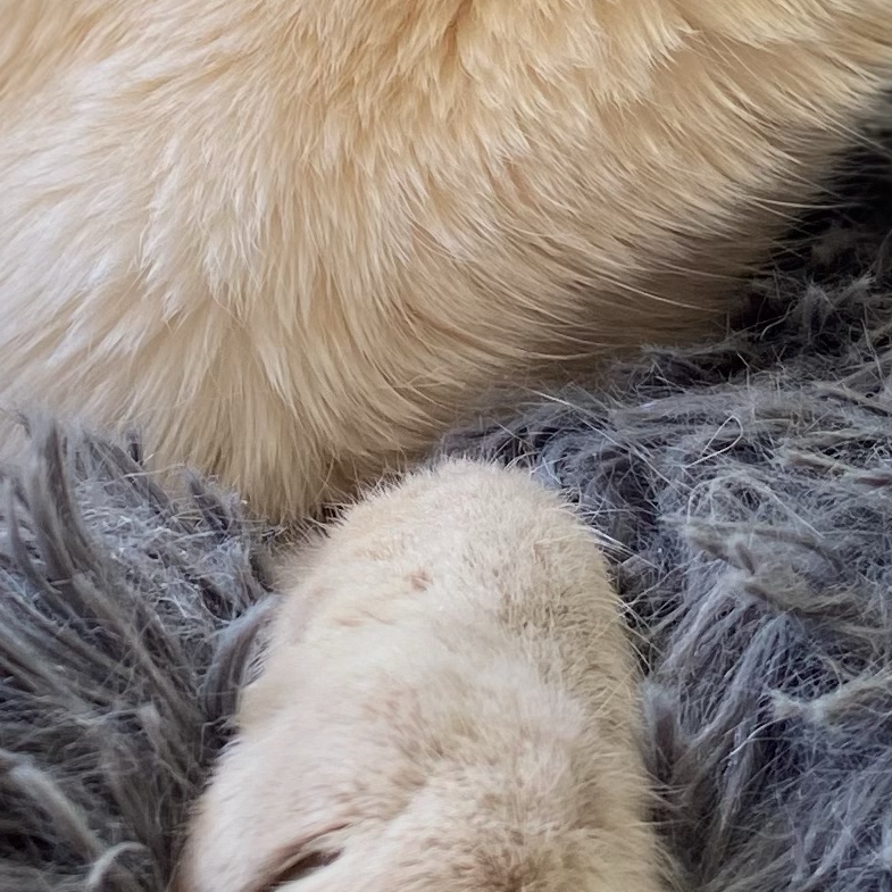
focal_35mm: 118
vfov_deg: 14.2
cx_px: 231
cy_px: -272
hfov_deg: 14.7
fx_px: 3440
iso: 32
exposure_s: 1/122
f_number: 1.8
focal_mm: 4.25
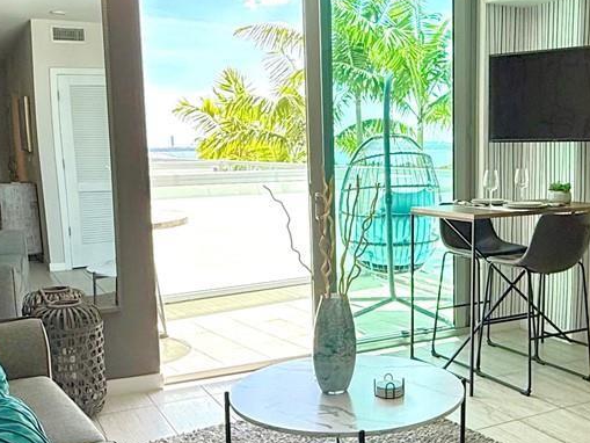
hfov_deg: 42.3
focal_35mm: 44
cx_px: 399
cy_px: 254
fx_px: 750
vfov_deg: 32.8
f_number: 2.2
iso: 64
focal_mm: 2.22
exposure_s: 1/664
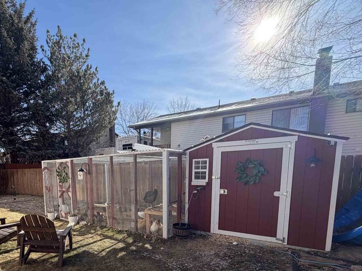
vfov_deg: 60.5
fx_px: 220
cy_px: 198
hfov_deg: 76.4
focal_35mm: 21
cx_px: 120
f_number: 2.2
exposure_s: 1/709
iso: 40
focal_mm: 2.22
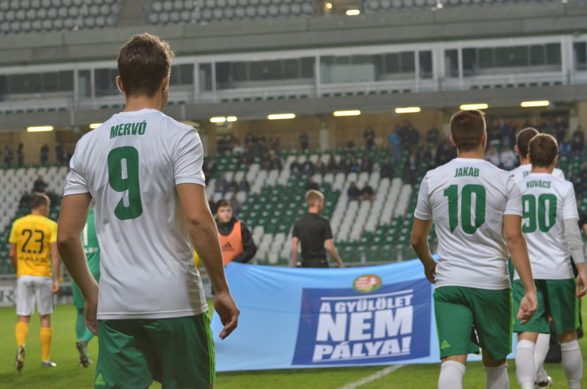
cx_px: 270
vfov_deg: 11.8
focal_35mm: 116
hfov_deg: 17.7
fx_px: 1888
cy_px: 200
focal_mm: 70
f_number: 5
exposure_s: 1/400
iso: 2000
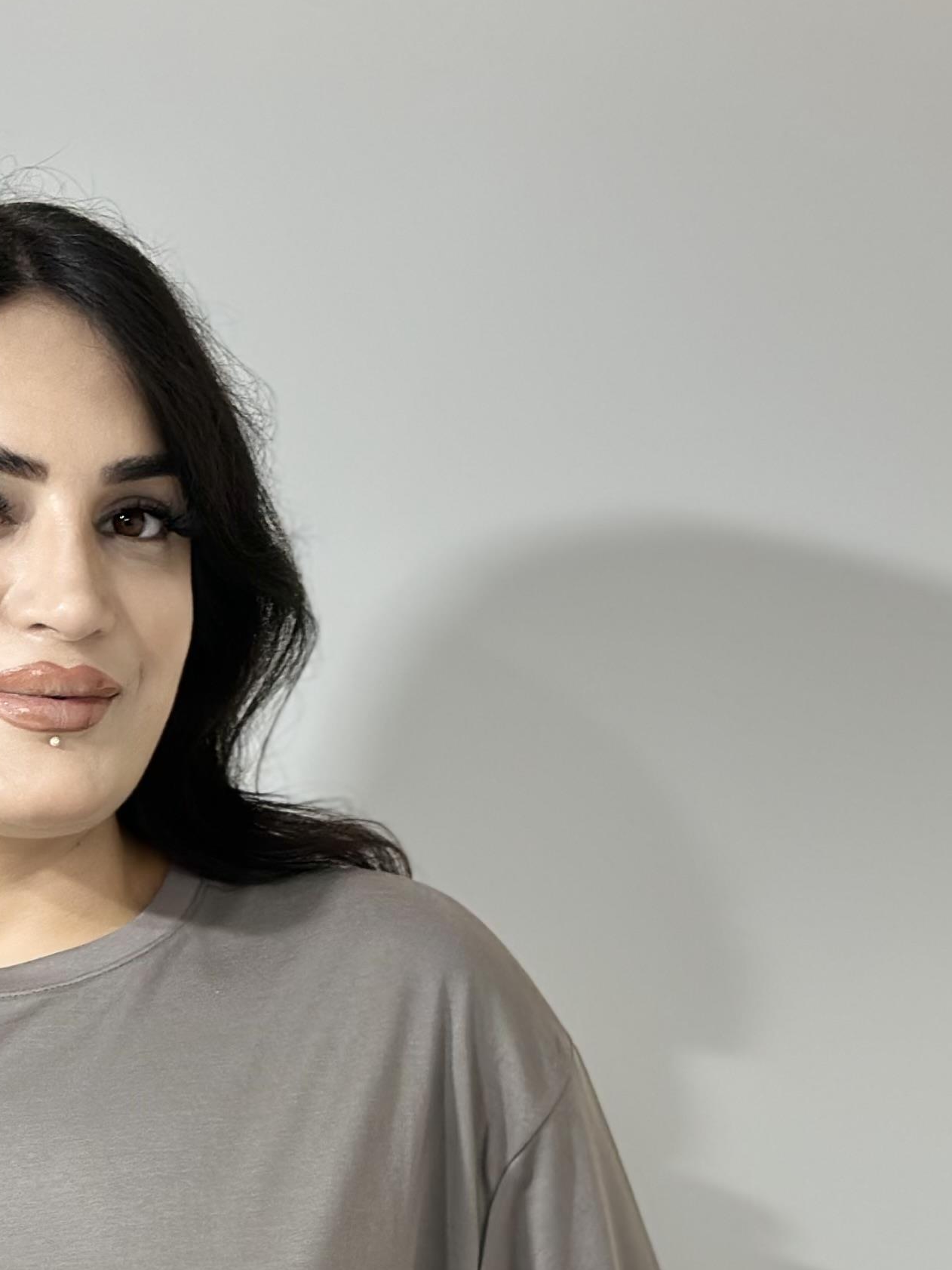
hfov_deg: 12.7
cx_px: 12
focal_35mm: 115
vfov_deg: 16.7
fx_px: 4217
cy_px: 1284
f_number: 1.78
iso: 64
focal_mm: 6.86
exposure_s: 1/103
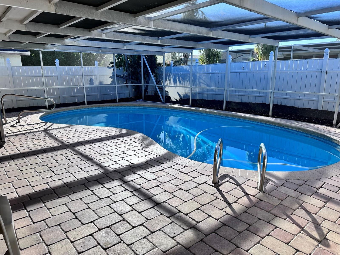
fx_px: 236
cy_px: 128
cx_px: 170
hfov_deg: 71.6
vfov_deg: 56.8
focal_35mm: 24
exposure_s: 1/2070
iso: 80
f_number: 1.78
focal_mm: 6.86
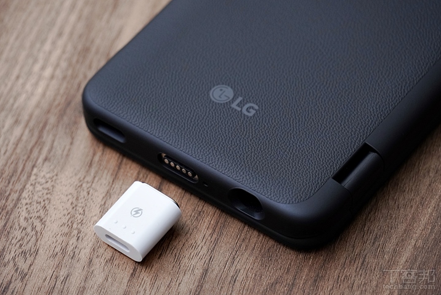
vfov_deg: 6.8
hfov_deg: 10.1
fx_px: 2494
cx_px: 220
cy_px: 148
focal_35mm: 204
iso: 800
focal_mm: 135
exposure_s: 1/160
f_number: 5.6
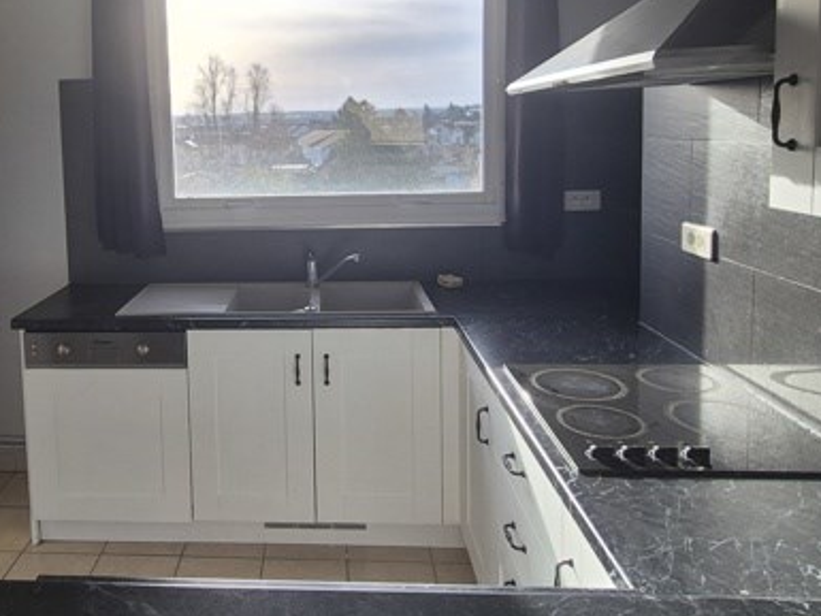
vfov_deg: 50.1
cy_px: 188
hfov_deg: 63.5
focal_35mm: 27
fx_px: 641
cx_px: 269
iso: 50
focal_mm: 2.2
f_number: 2.2
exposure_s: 1/750
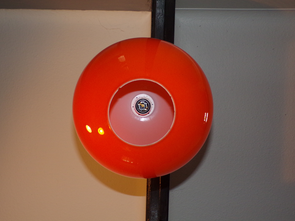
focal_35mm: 43
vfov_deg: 33.6
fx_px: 366
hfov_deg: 43.8
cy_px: 109
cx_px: 145
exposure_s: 1/34
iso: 200
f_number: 3.4
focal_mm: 7.6
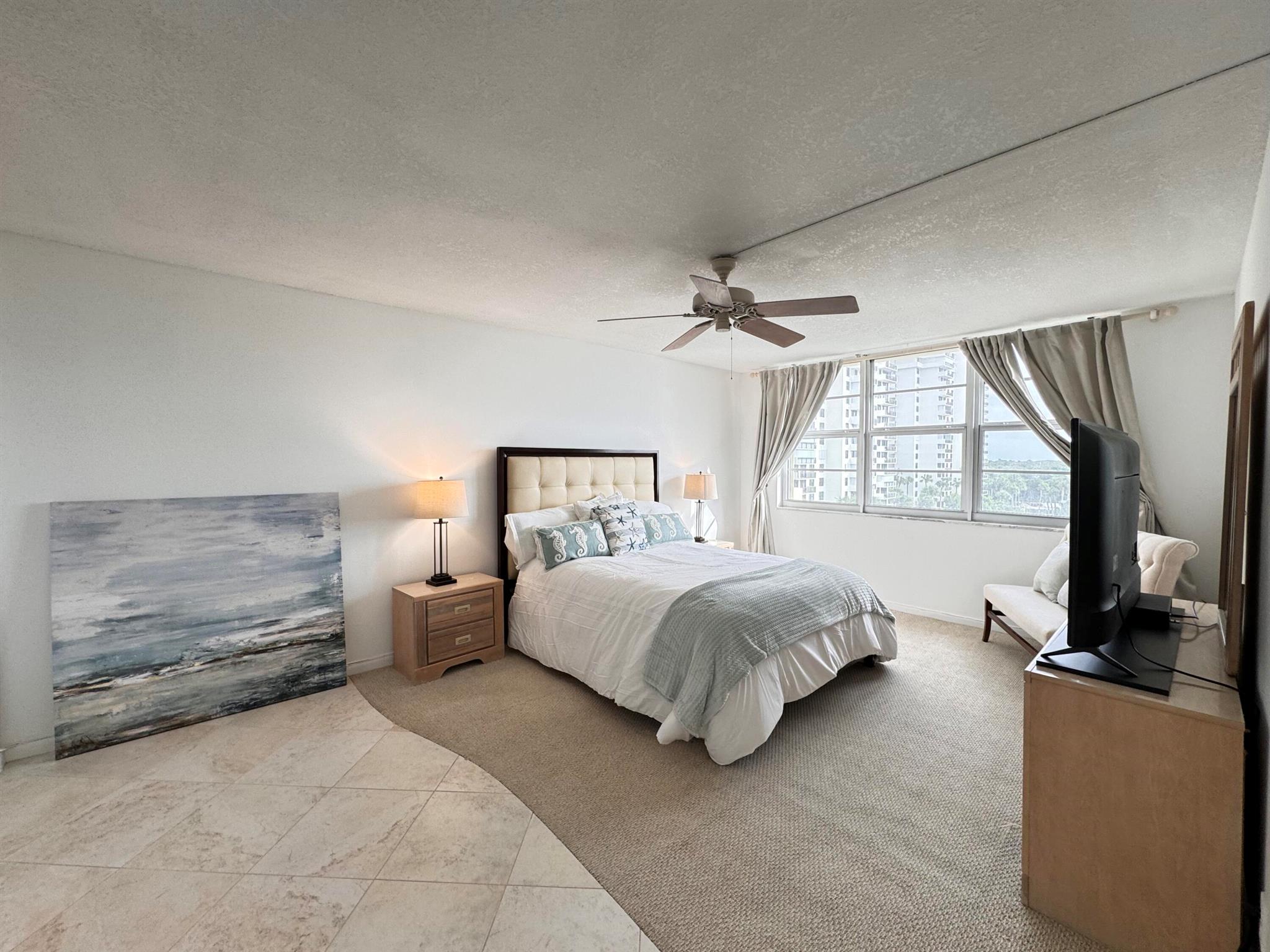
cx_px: 635
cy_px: 476
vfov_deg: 85.7
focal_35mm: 14
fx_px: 514
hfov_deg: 102.1
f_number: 2.2
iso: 125
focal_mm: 2.22
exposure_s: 1/120
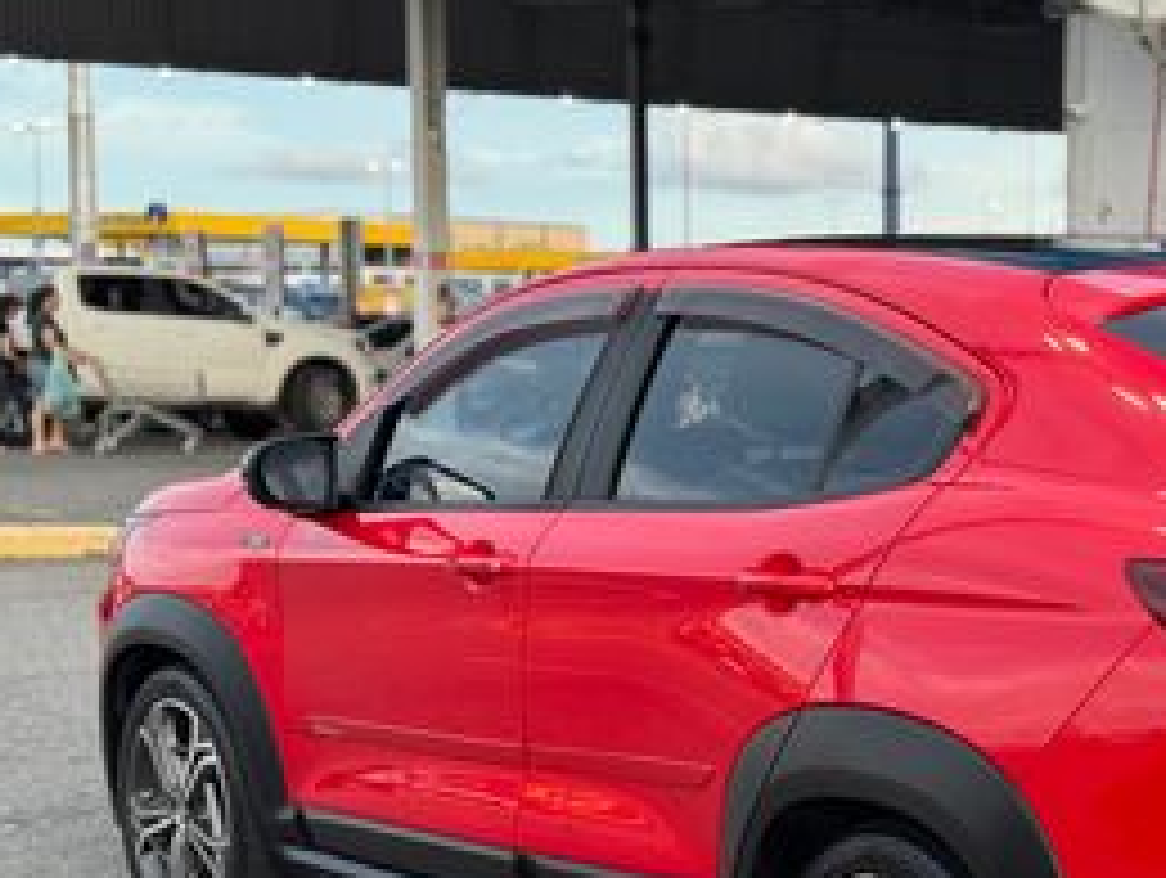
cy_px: 644
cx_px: 1053
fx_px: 2935
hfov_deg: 21.9
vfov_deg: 16.9
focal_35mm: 87
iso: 64
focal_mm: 6.76
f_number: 1.78
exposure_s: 1/343
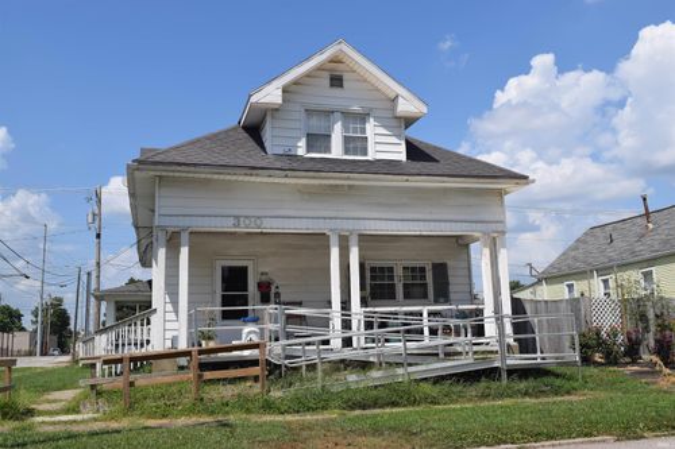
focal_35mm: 38
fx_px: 703
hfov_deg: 51.3
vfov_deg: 35.5
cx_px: 338
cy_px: 224
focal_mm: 25
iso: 200
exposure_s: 1/500
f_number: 11
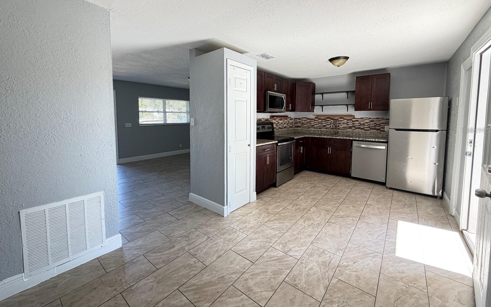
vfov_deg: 74.3
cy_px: 130
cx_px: 243
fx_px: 201
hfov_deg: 101.5
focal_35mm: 15
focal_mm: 2.22
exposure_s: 1/121
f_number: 2.2
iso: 160
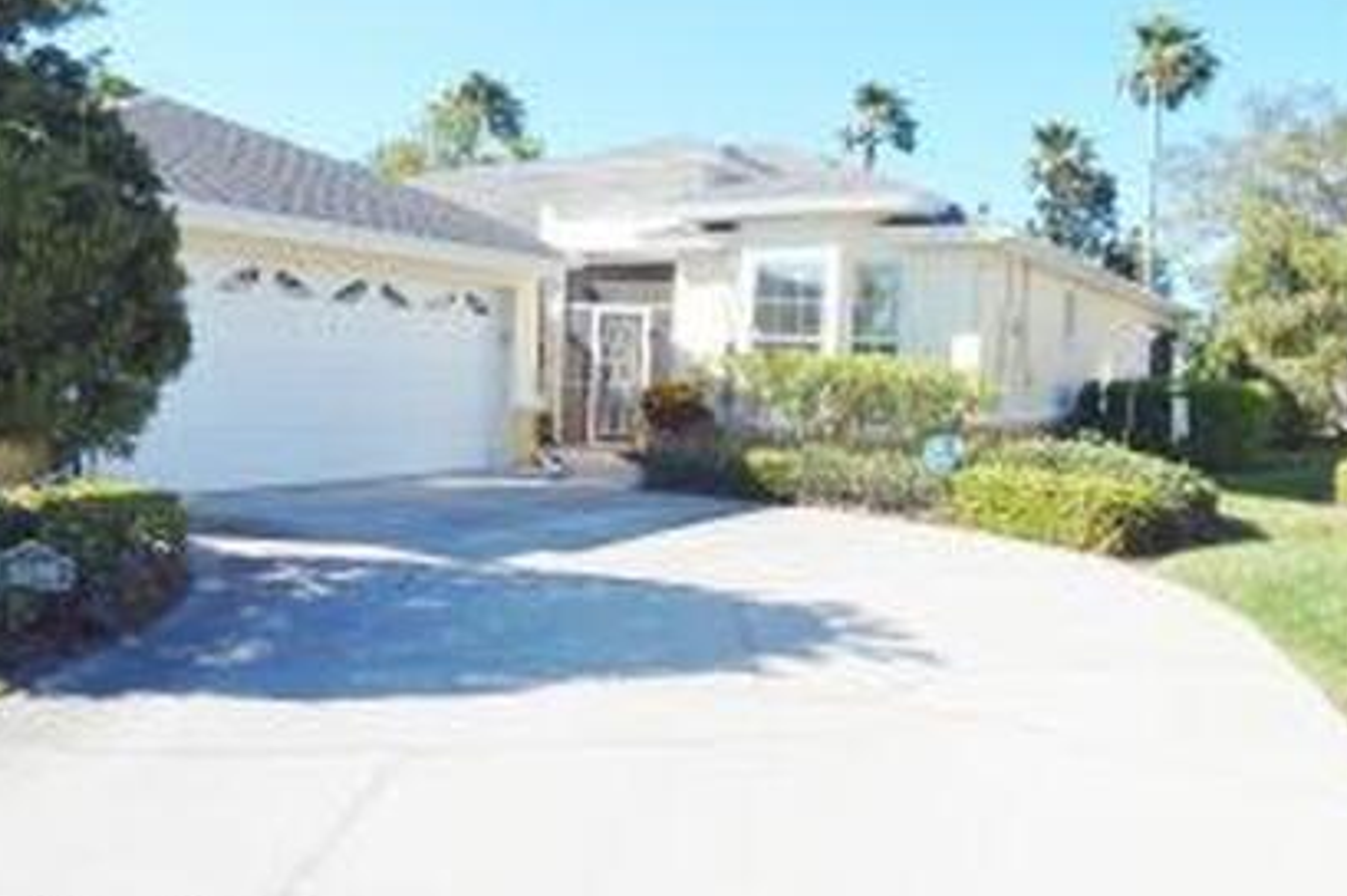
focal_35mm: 28
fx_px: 1047
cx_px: 748
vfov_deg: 46.2
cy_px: 380
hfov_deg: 65.3
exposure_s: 1/500
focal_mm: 4
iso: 125
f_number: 6
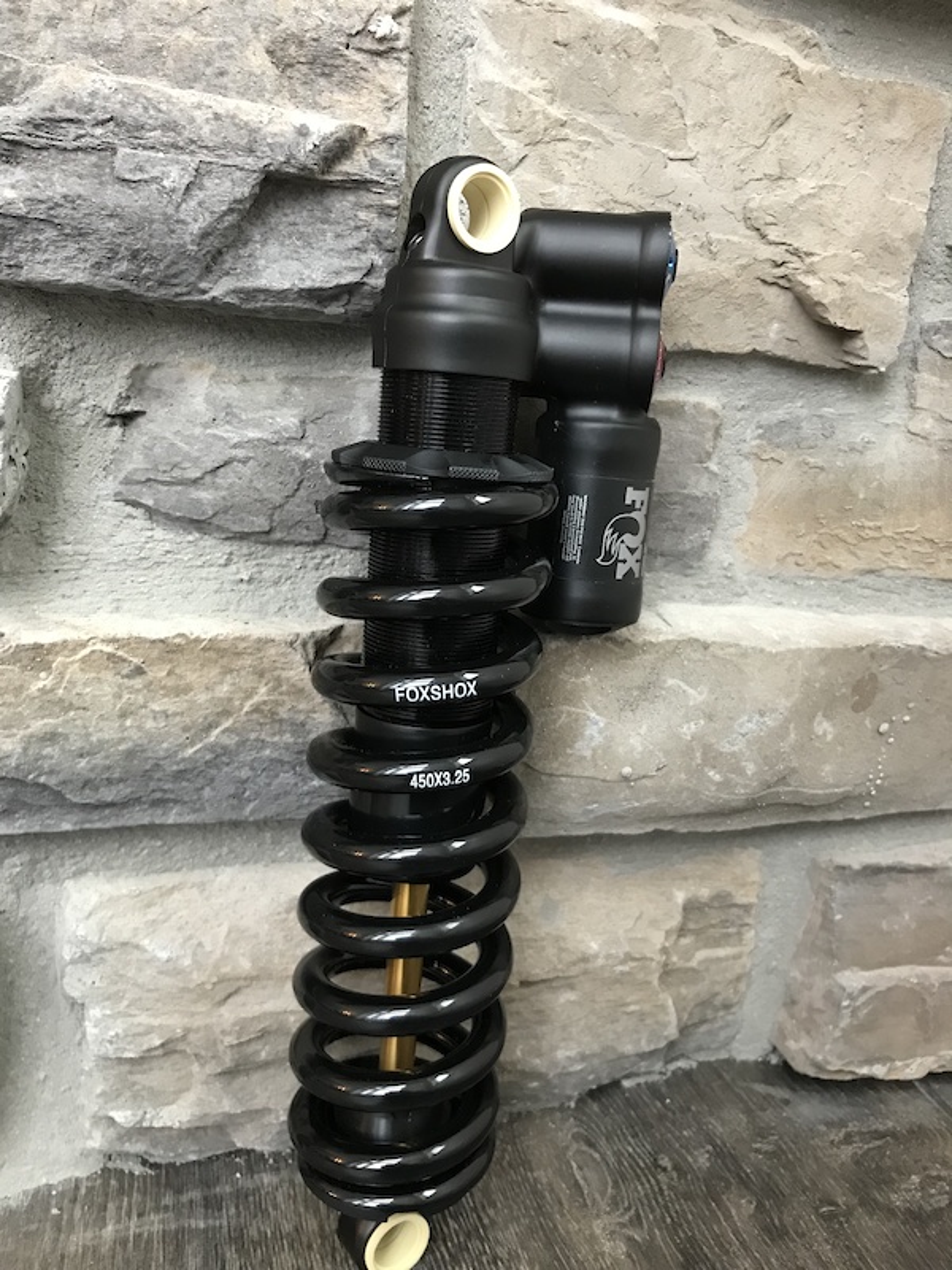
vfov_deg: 63.4
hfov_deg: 49.7
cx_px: 476
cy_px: 635
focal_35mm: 28
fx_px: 1027
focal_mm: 3.99
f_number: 1.8
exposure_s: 1/15
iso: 50
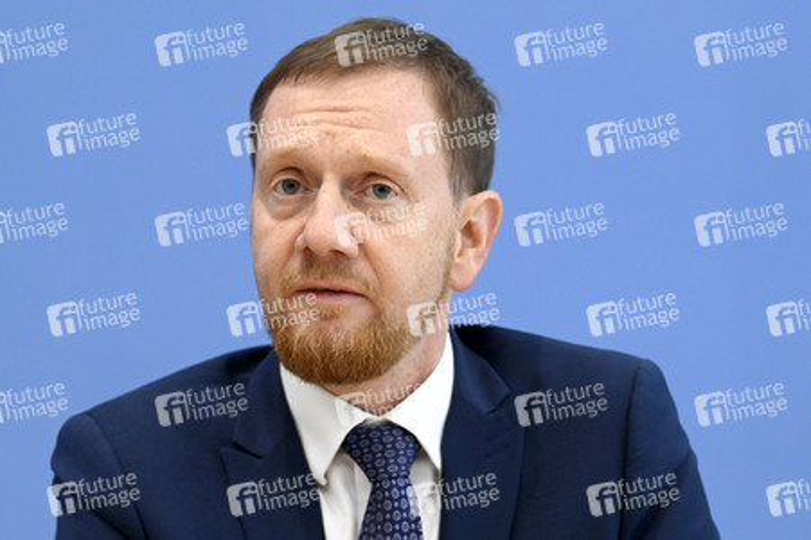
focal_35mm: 160
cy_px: 270
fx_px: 3602
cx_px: 406
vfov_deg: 8.6
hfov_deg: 12.8
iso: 5000
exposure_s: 1/640
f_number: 5.6
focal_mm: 160
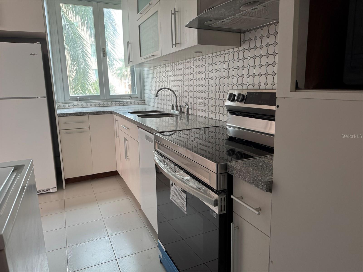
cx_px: 182
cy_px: 136
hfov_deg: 71.6
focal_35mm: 24
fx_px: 252
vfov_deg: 56.8
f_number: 1.78
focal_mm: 6.76
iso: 200
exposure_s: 1/76
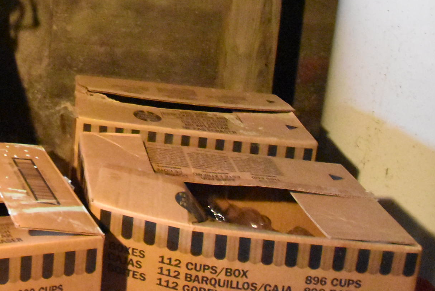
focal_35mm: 43
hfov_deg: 37.1
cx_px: -61
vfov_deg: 28.0
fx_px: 515
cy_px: -48
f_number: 4.8
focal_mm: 11.5
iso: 12800
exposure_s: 1/20
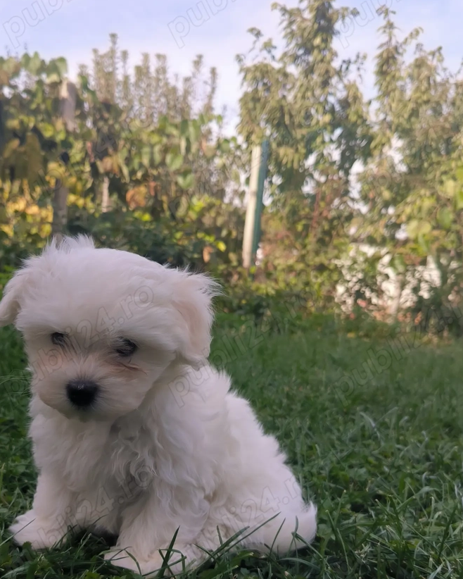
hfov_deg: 38.8
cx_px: 160
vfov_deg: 47.2
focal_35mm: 38
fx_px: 651
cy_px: 380
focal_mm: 5.24
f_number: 1.7
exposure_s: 1/241
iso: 50
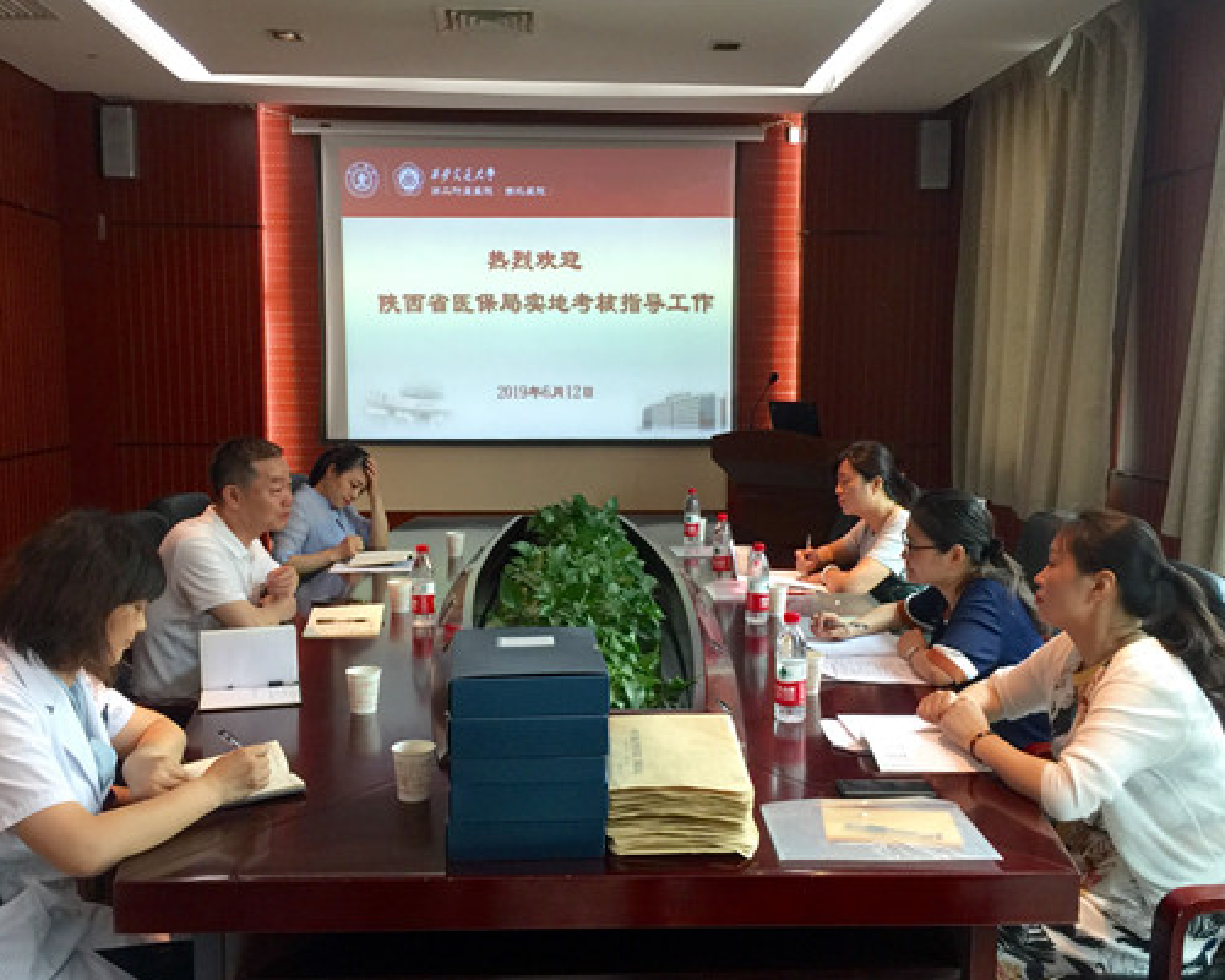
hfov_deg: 52.8
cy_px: 505
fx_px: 1233
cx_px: 610
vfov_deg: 43.4
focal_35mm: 34
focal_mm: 4.15
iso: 64
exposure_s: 1/33
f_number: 2.2
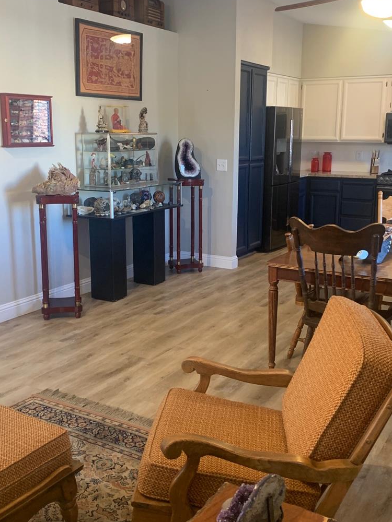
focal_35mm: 39
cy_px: 258
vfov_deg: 47.9
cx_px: 183
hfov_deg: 36.8
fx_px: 589
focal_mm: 4.25
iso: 200
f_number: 1.8
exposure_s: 1/60
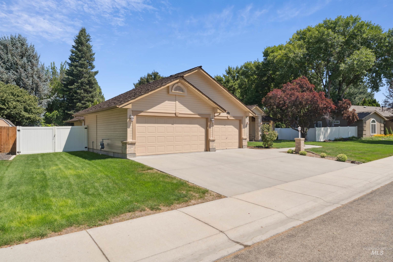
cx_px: 196
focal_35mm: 22
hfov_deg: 78.6
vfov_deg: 57.2
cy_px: 131
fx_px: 240
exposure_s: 1/400
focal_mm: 22
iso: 400
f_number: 13
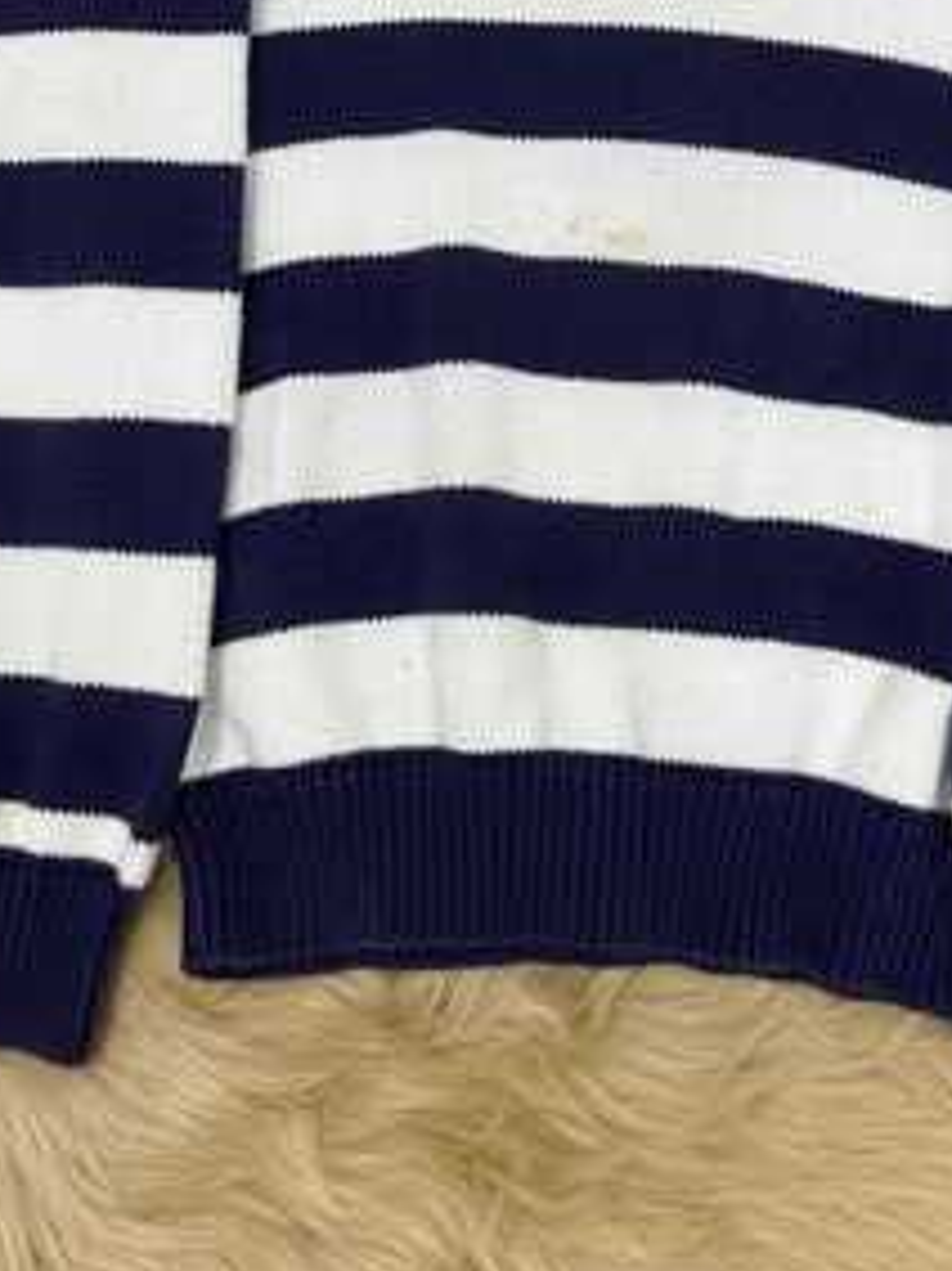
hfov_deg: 29.5
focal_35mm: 49
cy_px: 263
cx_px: 611
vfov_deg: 37.6
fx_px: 1798
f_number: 1.5
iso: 50
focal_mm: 5.7
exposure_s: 1/90
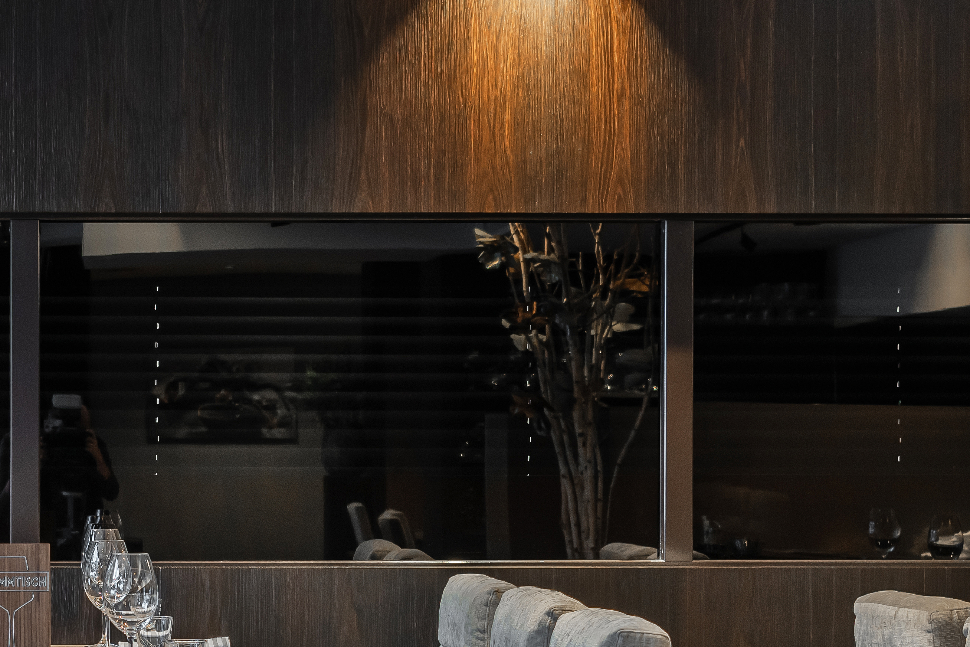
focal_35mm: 120
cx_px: 112
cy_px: 663
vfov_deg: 11.3
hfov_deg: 16.8
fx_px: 3233
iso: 140
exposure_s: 1/4
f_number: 4.8
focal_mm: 38
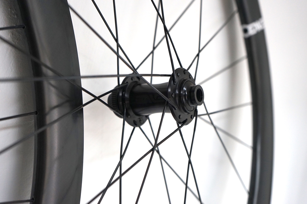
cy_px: 102
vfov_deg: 28.0
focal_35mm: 48
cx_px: 154
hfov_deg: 41.1
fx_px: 409
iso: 1250
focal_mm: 48
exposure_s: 1/60
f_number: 4.5
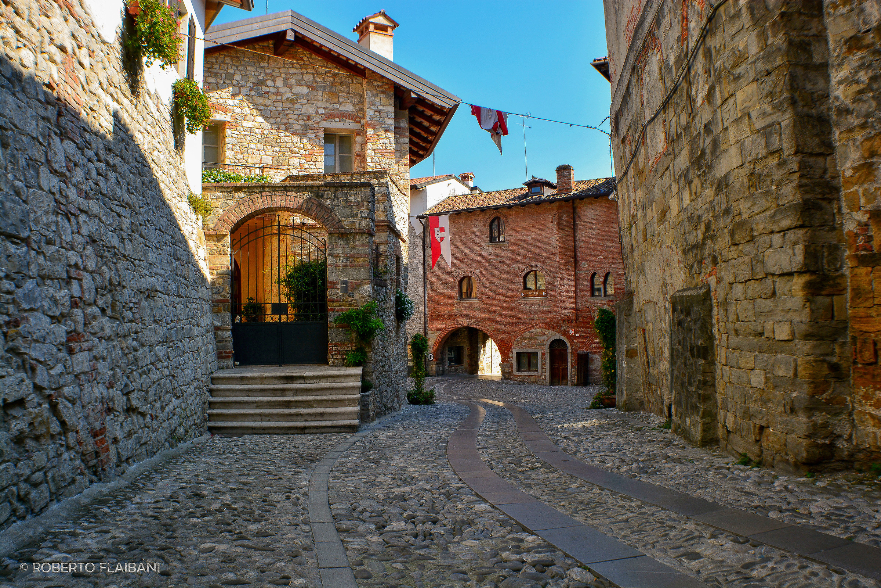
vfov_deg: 38.4
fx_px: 844
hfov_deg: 55.1
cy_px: 294
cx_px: 440
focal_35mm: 34
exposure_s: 1/125
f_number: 11
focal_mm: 23
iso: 180
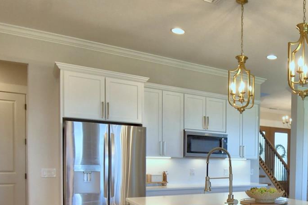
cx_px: 291
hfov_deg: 47.4
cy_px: 174
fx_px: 299
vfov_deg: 36.1
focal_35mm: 35
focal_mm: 10
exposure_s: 1/125
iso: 360
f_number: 4.5
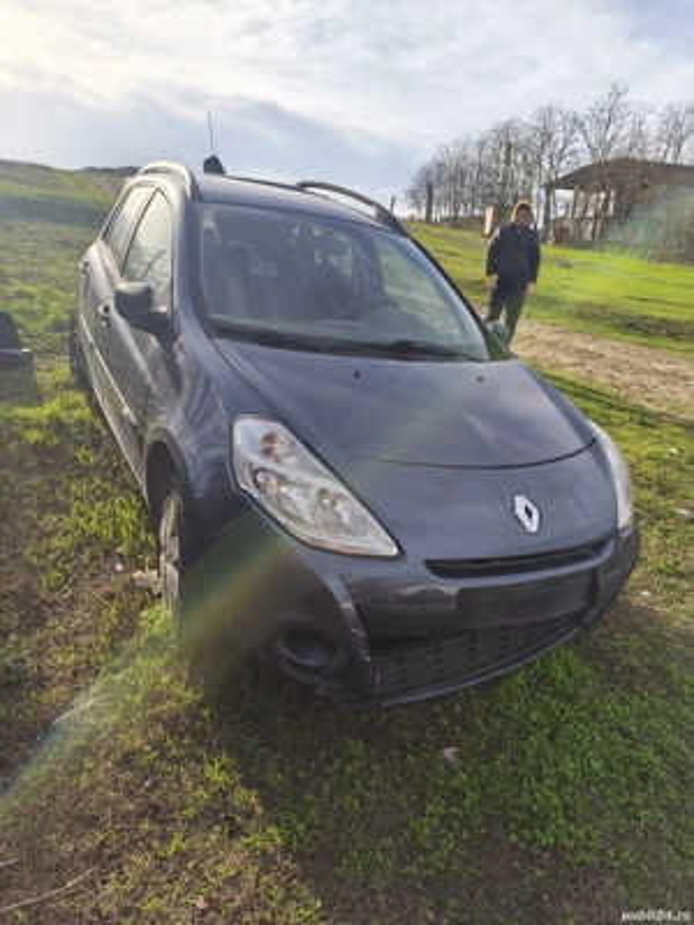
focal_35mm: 23
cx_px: 347
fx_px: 615
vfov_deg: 73.9
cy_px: 462
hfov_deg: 58.9
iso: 50
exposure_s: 1/258
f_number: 1.65
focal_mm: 6.14
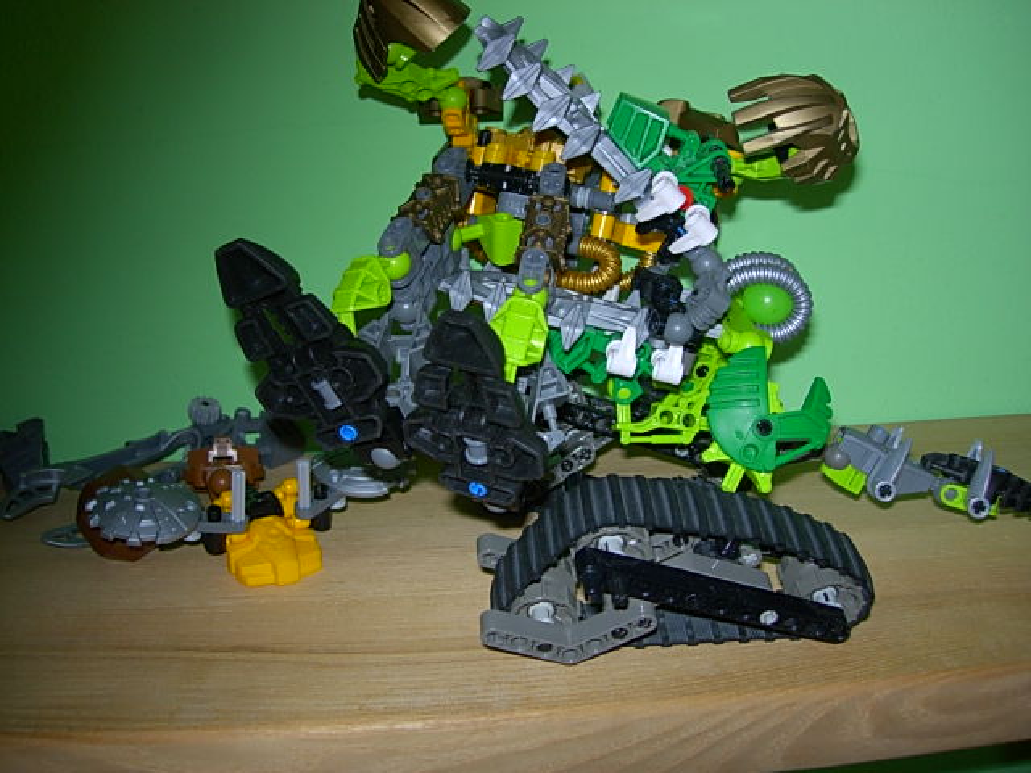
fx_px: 1132
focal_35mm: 38
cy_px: 386
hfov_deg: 49.0
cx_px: 516
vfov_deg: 37.7
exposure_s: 1/64
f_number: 2.8
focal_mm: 7.8
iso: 79
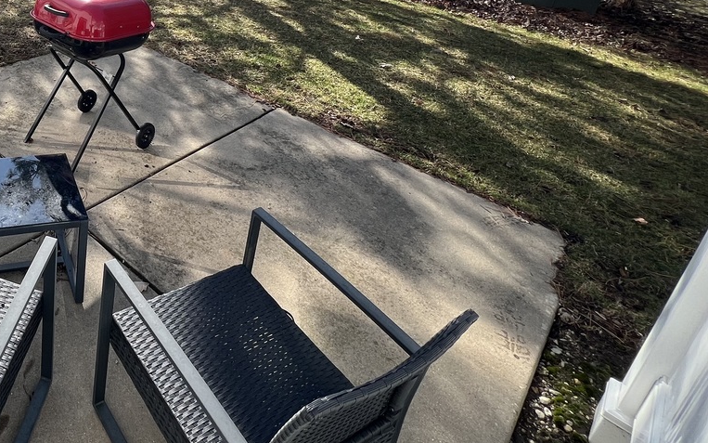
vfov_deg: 41.9
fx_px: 502
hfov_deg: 59.7
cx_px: 70
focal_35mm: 26
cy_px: 10
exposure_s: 1/608
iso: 32
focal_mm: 1.57
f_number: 1.8
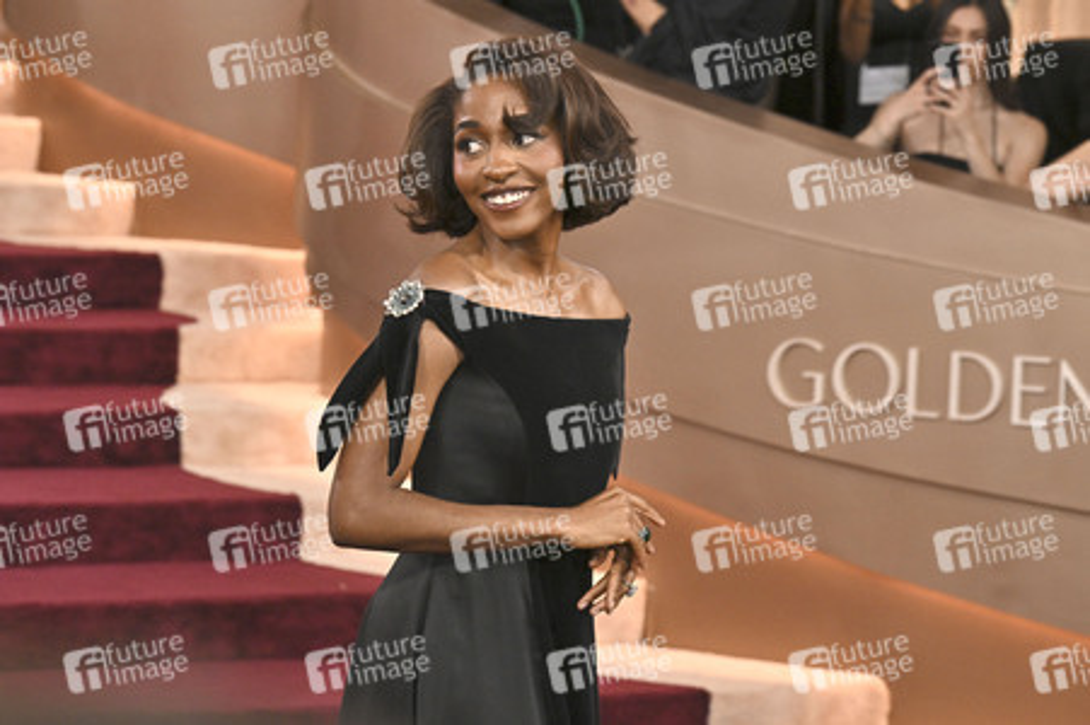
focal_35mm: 110
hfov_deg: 18.6
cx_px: 545
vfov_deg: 12.4
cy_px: 362
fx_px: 3328
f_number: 5
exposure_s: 1/320
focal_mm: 110
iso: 2500
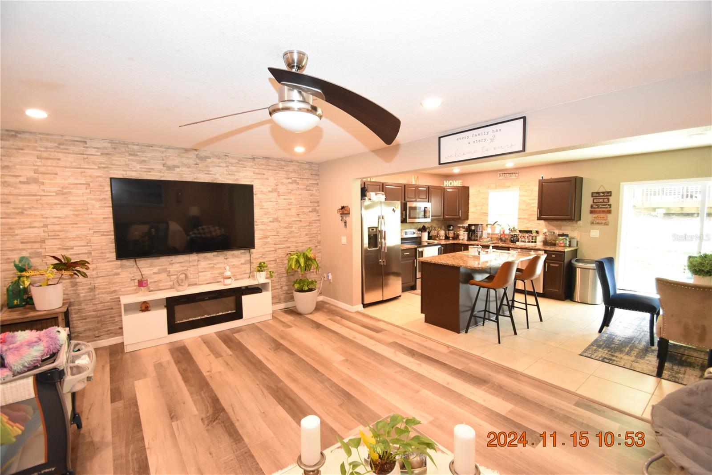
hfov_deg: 100.4
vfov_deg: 77.3
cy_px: 238
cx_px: 356
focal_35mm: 15
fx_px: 297
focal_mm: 10
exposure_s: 1/60
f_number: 3.5
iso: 2200
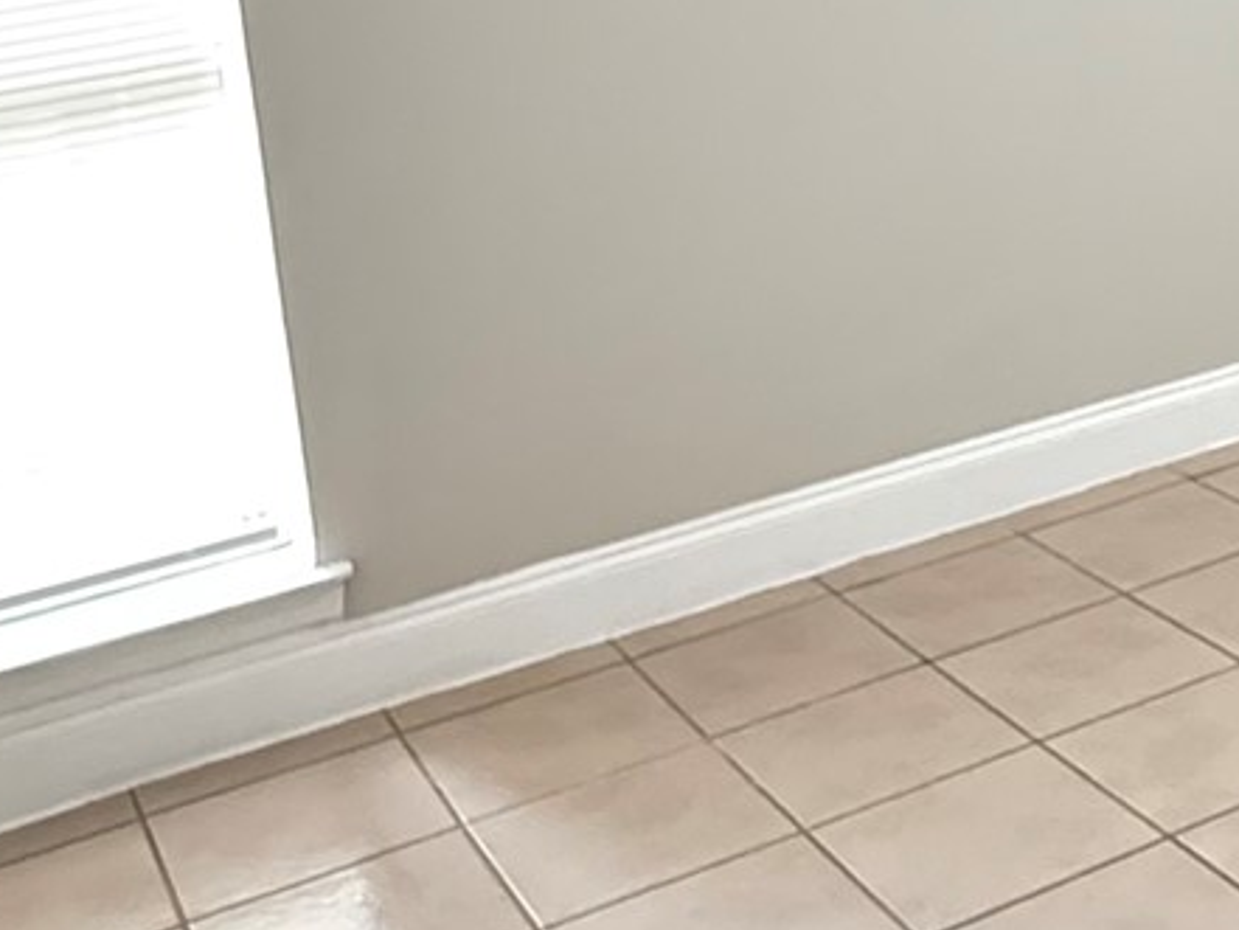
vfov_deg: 21.4
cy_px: -115
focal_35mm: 65
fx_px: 2327
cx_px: 1261
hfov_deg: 27.9
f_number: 2.2
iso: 1000
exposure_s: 1/60
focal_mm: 2.22
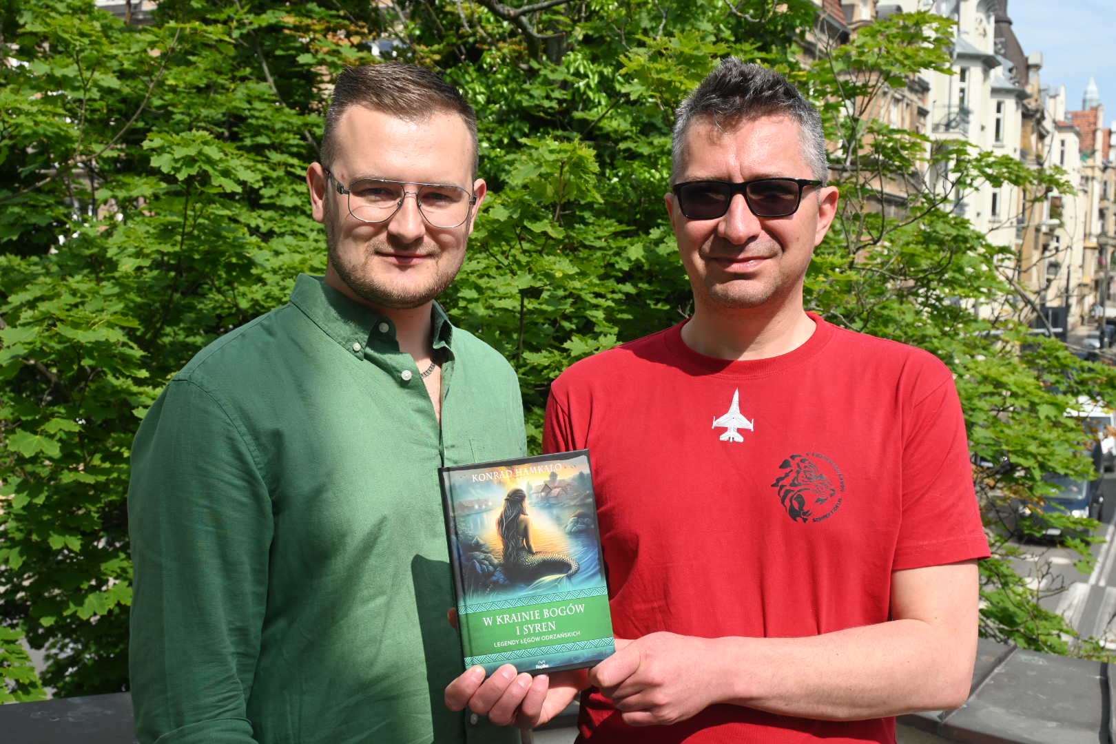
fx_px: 1162
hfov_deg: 51.3
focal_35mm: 38
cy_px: 372
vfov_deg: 35.5
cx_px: 558
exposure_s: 1/320
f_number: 6.3
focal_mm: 25
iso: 100
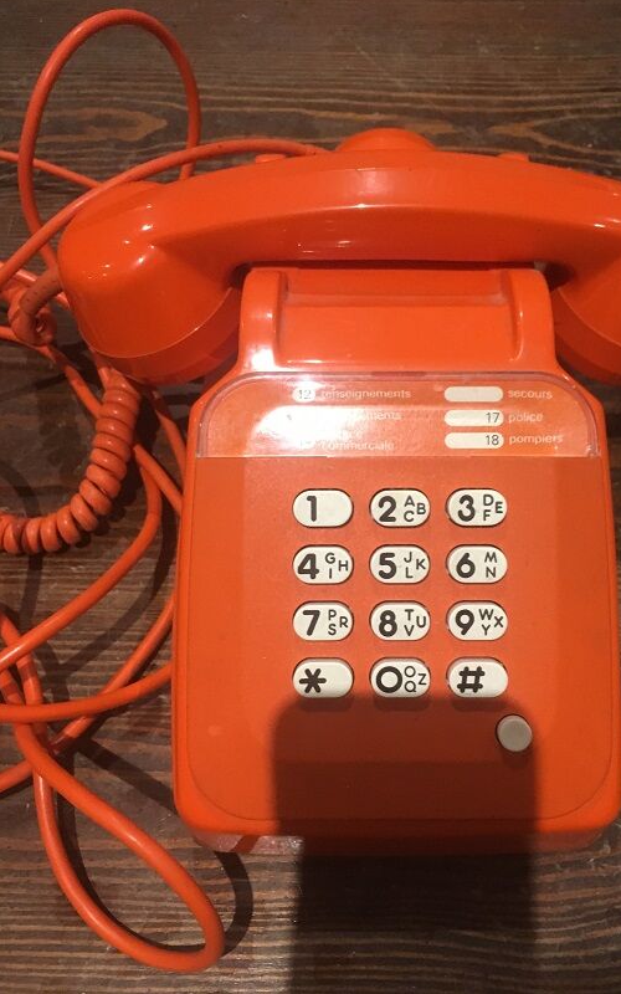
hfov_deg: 40.4
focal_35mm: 31
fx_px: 839
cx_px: 373
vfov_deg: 61.2
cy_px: 494
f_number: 2.2
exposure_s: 1/25
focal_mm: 4.15
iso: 200
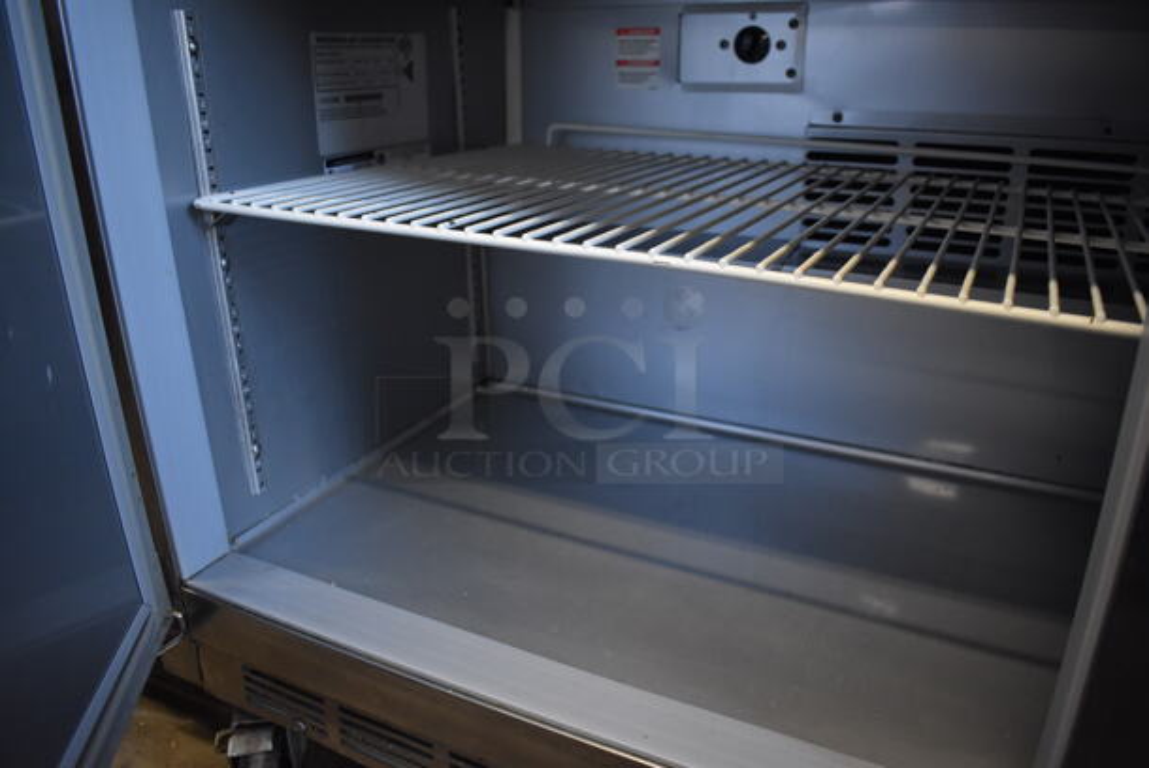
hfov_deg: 67.3
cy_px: 384
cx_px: 574
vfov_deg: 48.0
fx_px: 863
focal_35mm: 27
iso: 2000
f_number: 3.5
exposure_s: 1/125
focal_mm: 18
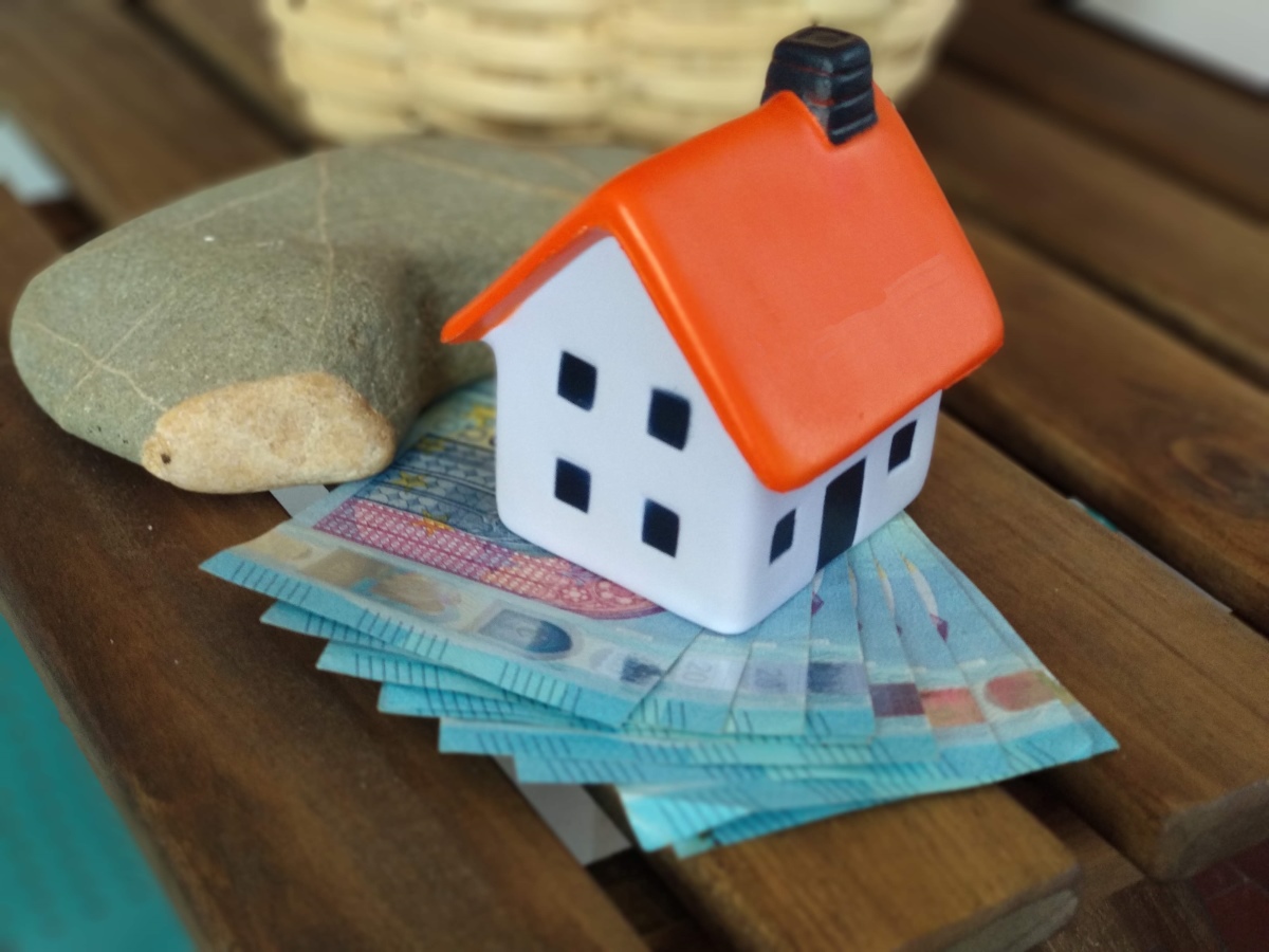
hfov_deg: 36.8
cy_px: 476
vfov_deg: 28.0
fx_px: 1906
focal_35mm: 52
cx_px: 634
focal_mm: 5.99
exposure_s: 1/50
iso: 320
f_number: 2.6
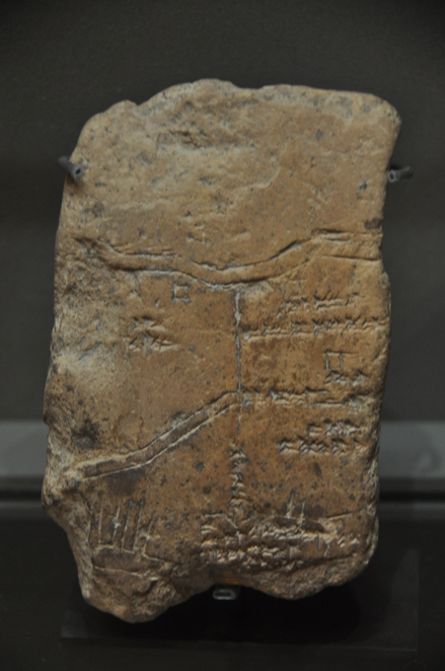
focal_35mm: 158
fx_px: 2931
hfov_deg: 8.7
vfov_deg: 13.1
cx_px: 222
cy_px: 336
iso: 800
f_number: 5.3
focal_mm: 105
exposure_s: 1/13
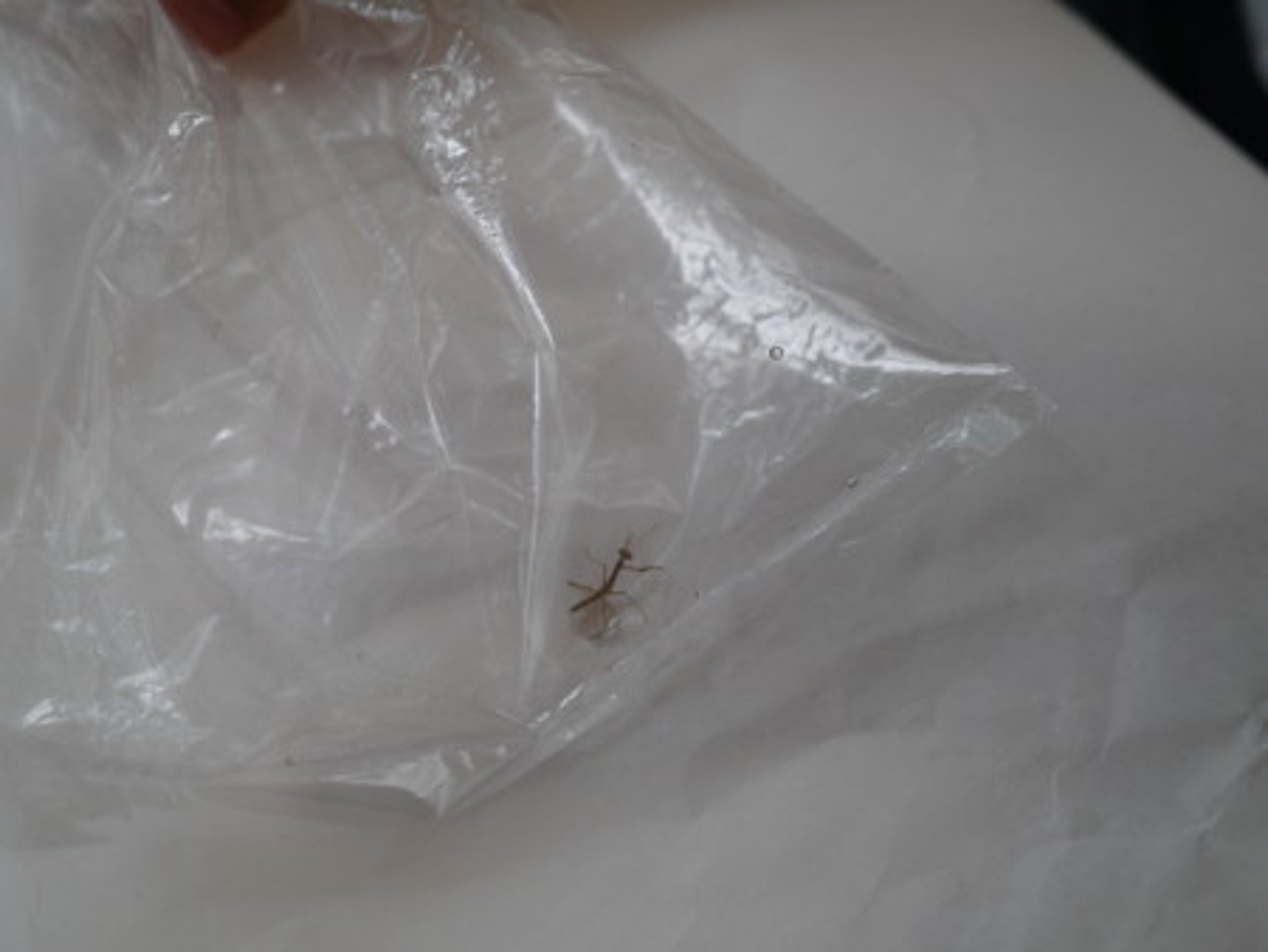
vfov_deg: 36.0
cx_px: 634
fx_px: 1466
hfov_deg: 46.8
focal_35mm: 40
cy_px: 476
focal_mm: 20
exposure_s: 1/400
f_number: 4
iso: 160
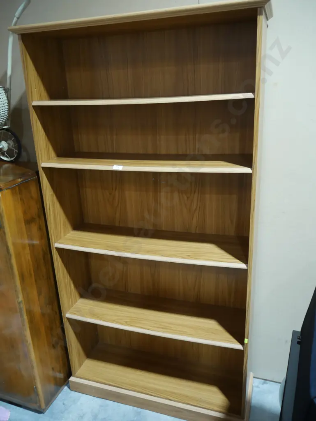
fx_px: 341
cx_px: 158
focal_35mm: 28
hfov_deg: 49.8
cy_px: 210
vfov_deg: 63.4
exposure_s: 1/60
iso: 800
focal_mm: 14
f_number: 3.5
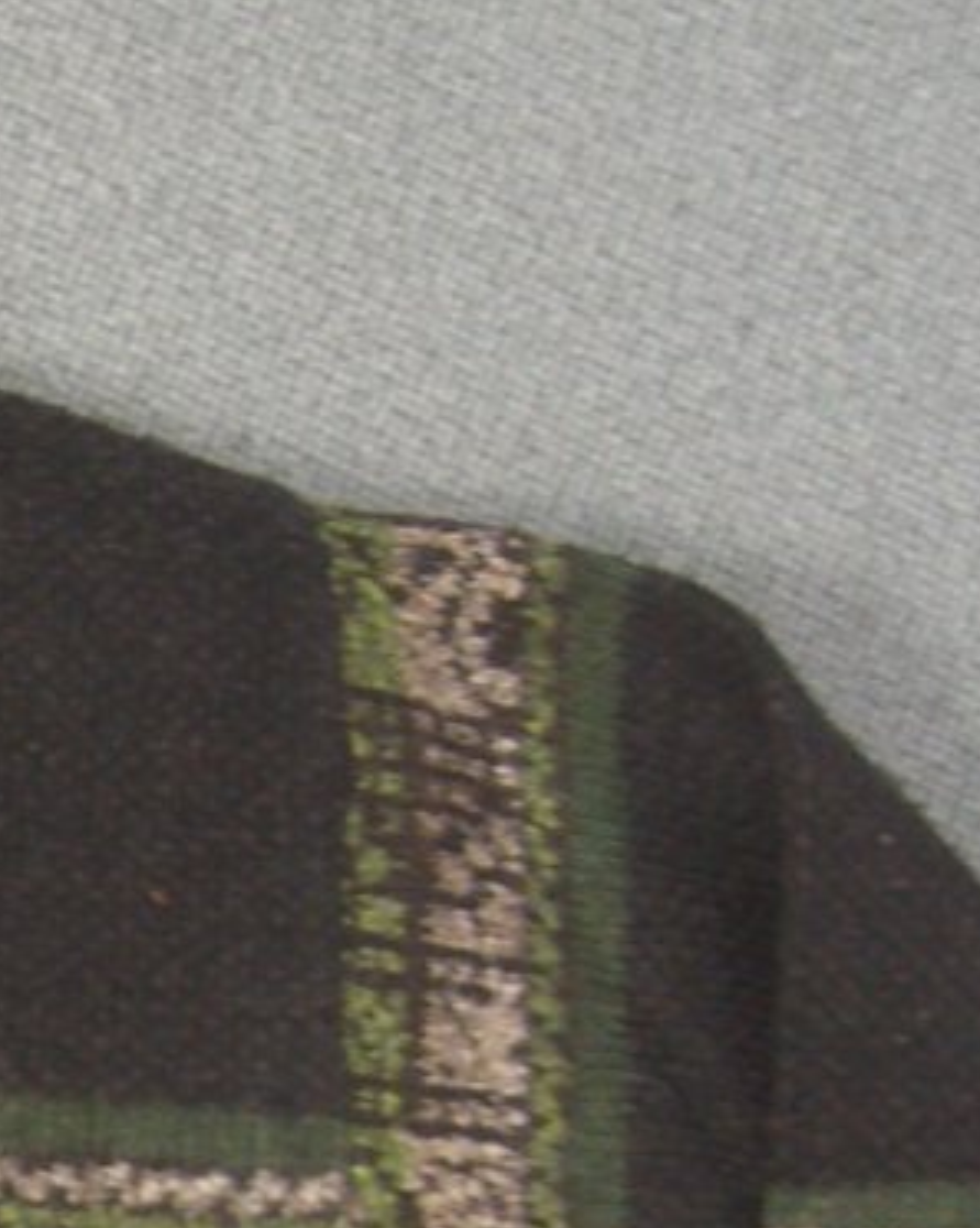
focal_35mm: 133
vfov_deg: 13.9
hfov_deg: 11.0
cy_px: 1591
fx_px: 4828
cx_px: -675
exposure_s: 1/8
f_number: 2.8
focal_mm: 7.9
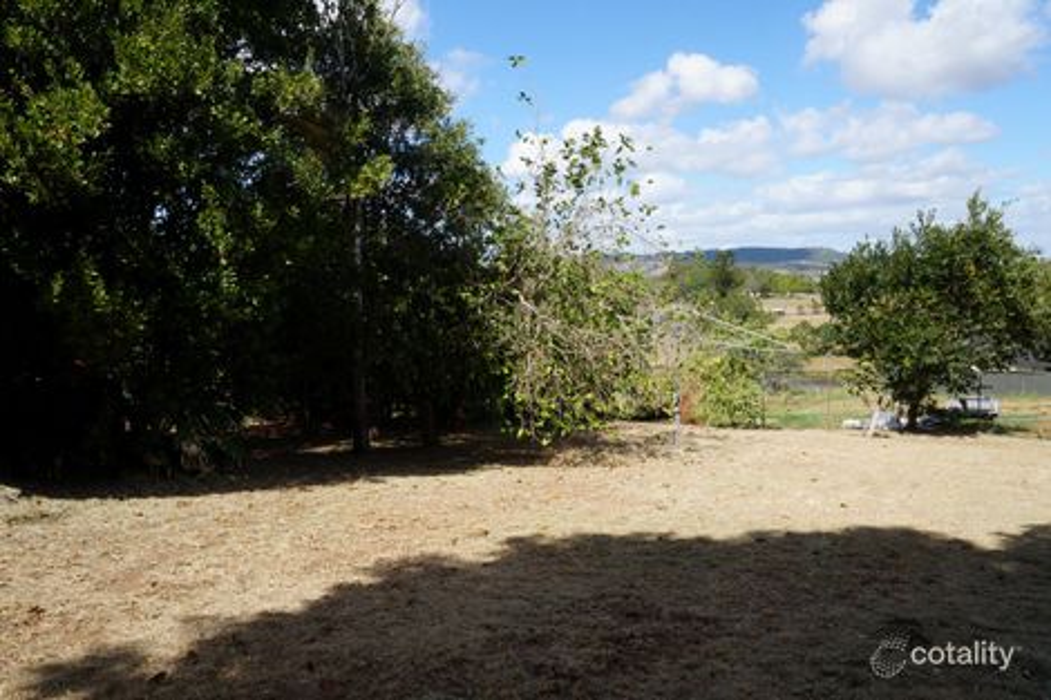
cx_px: 526
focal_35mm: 27
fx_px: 788
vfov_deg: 47.9
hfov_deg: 67.4
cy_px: 350
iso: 100
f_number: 16
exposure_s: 1/80
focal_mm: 18
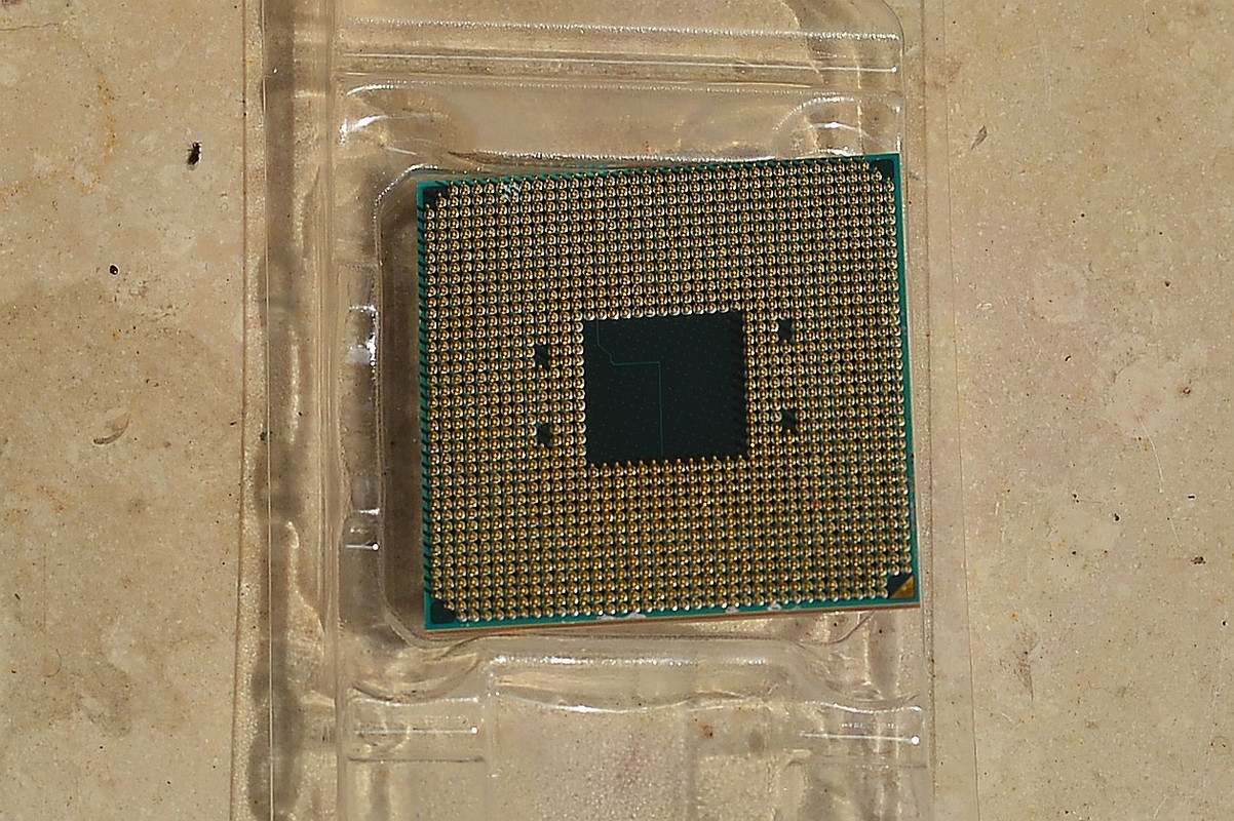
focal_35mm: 70
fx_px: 2398
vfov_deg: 19.4
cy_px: 410
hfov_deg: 28.9
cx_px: 617
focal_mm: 70
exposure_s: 1/640
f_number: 10
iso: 140
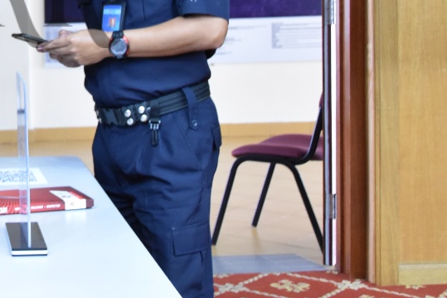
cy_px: 3
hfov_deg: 19.5
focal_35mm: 98
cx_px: -100
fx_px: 1216
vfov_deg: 13.8
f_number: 3.8
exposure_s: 1/13
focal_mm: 22
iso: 1600
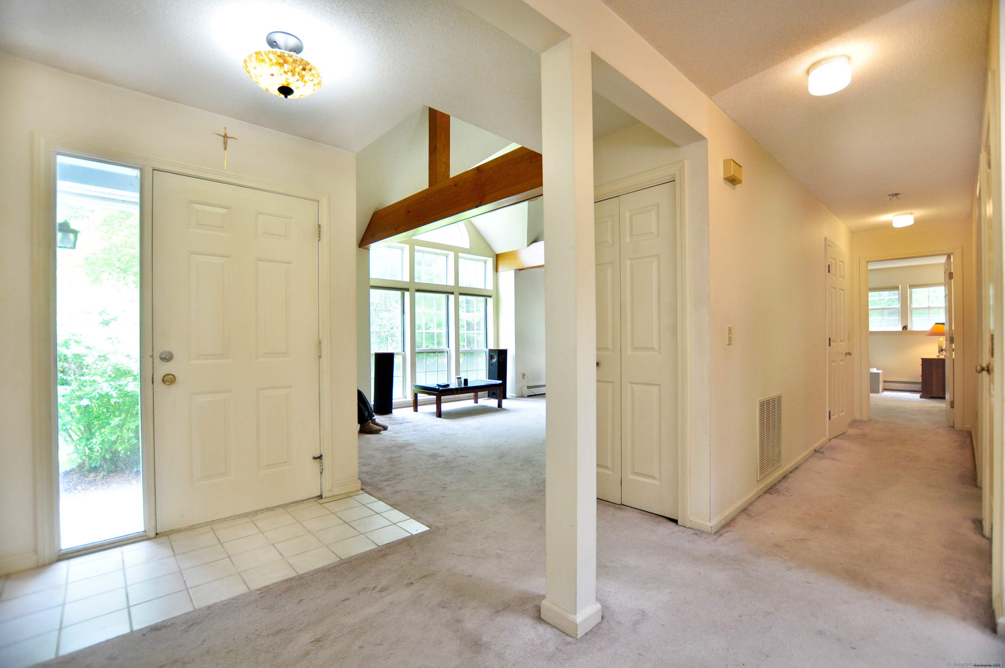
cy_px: 334
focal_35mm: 15
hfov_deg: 100.5
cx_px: 502
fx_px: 418
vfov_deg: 77.2
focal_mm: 10
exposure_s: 1/60
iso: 500
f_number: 3.5
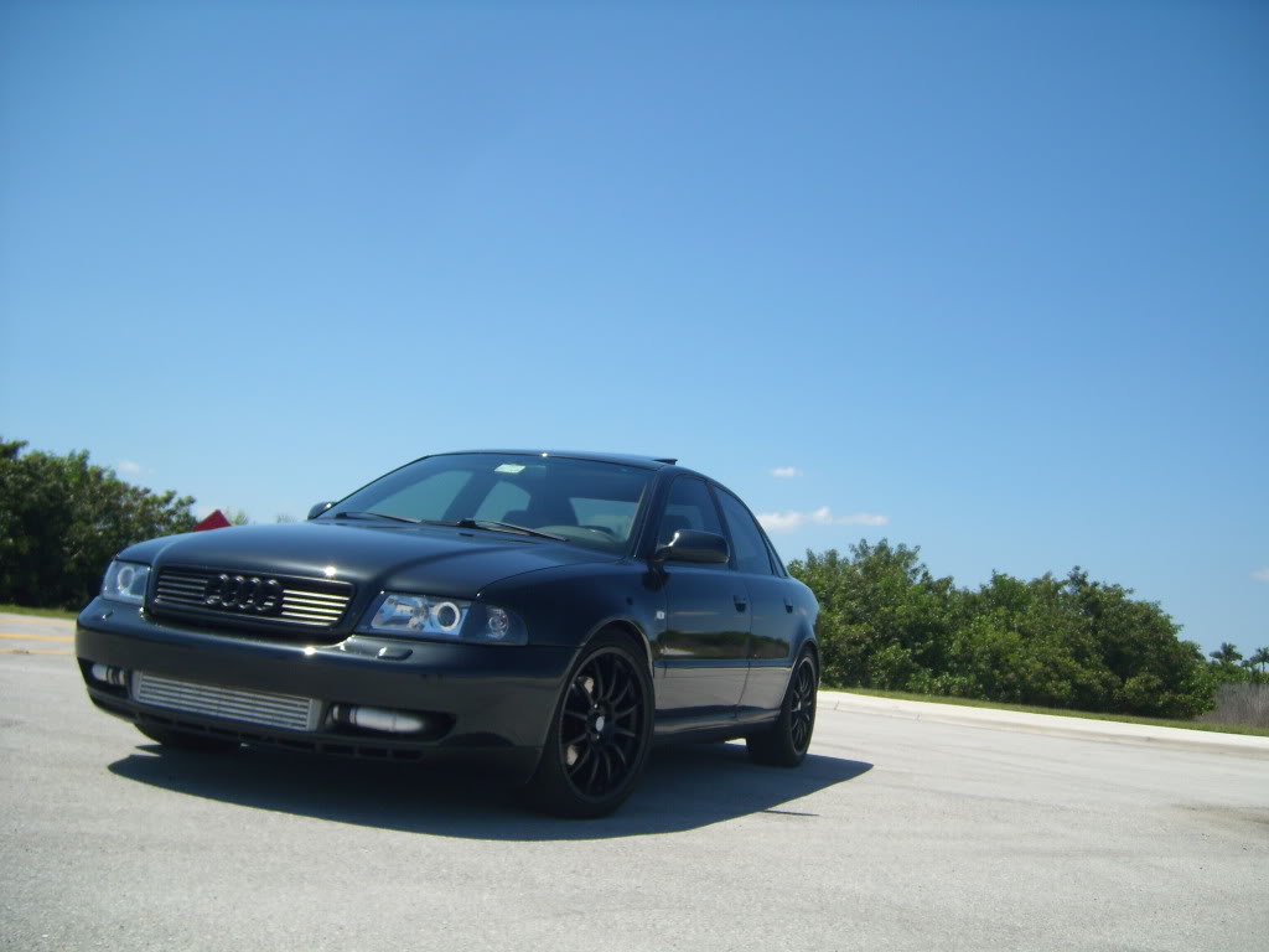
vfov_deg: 40.7
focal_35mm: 35
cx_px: 634
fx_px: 1283
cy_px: 476
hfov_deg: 52.6
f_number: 7.1
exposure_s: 1/323
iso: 50
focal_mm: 5.8
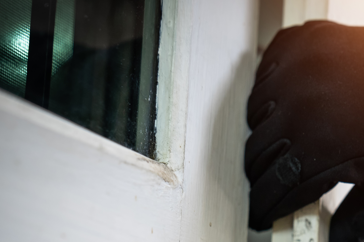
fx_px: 1314
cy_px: 223
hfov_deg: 15.6
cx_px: 337
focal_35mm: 130
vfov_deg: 10.5
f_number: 2.8
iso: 320
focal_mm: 56
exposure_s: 1/80
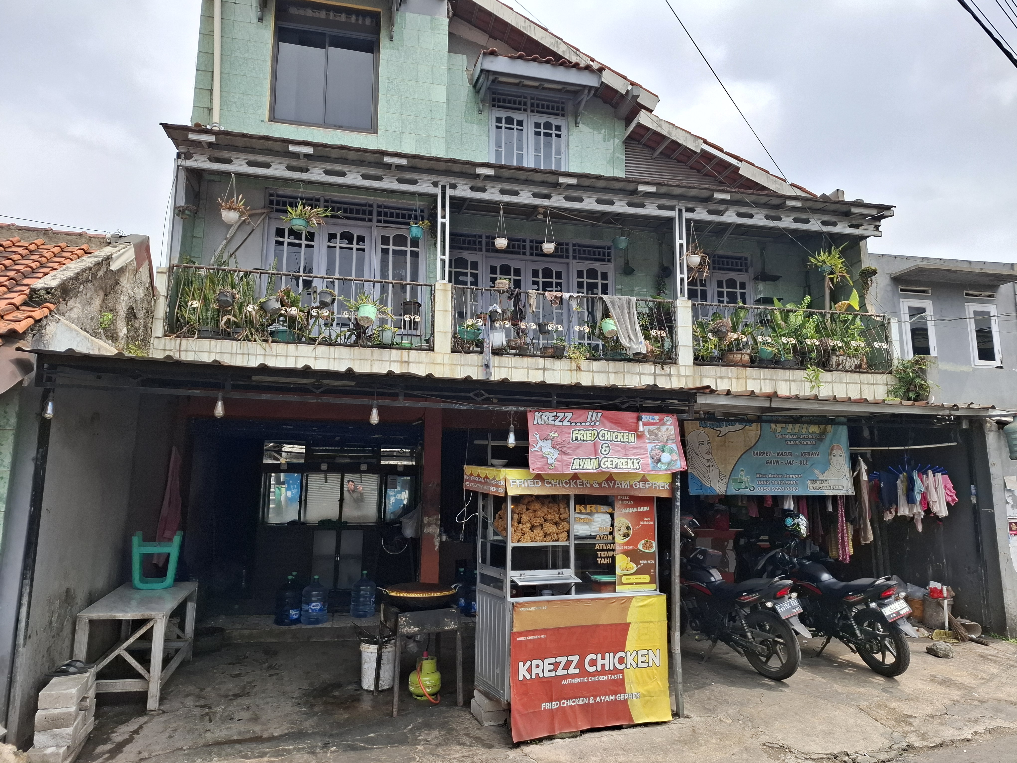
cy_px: 382
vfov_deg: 58.9
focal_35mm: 23
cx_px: 508
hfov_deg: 73.9
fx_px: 676
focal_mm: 5.54
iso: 50
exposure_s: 1/1321
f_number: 1.8
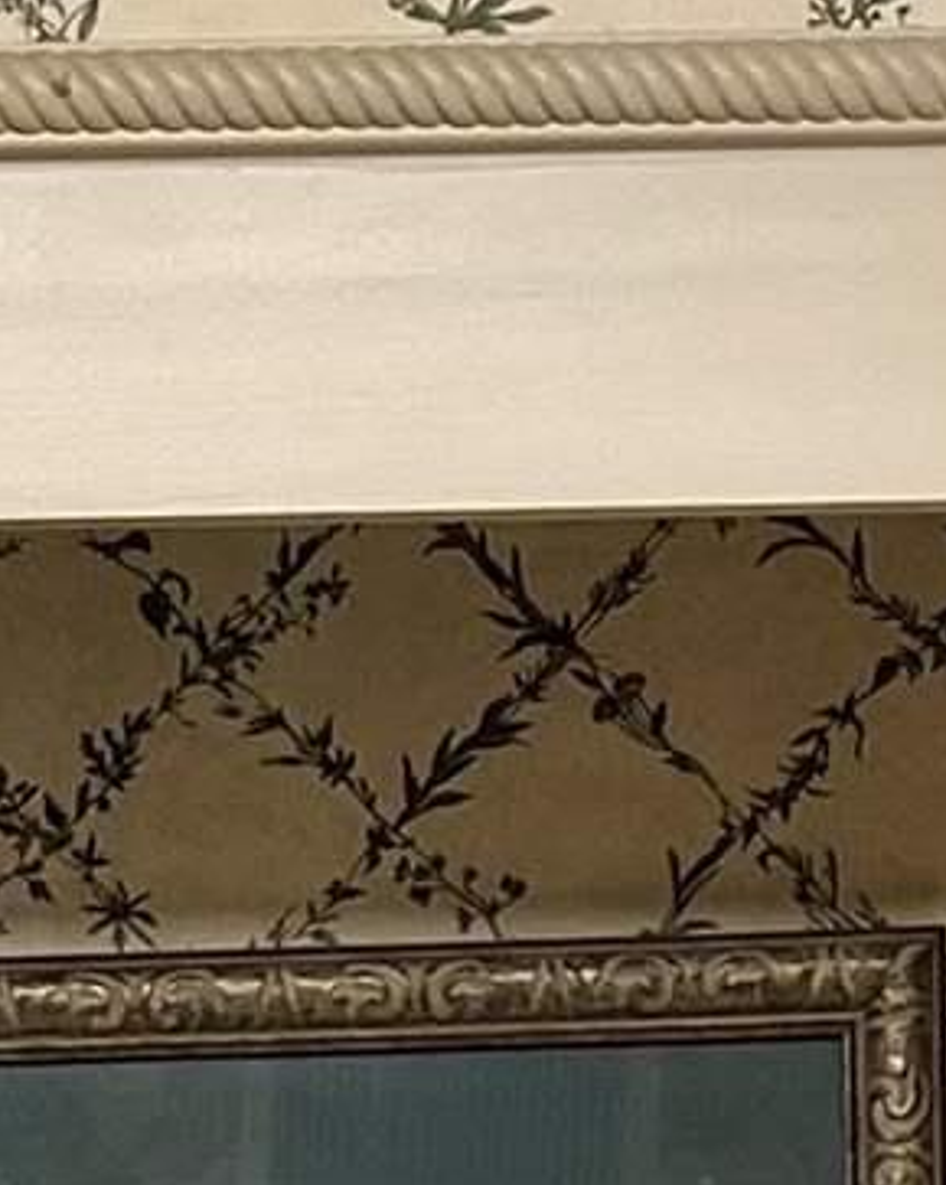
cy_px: 2762
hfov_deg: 7.1
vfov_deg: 8.3
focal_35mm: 215
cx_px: -163
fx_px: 7531
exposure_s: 1/60
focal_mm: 5.1
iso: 80
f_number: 1.6
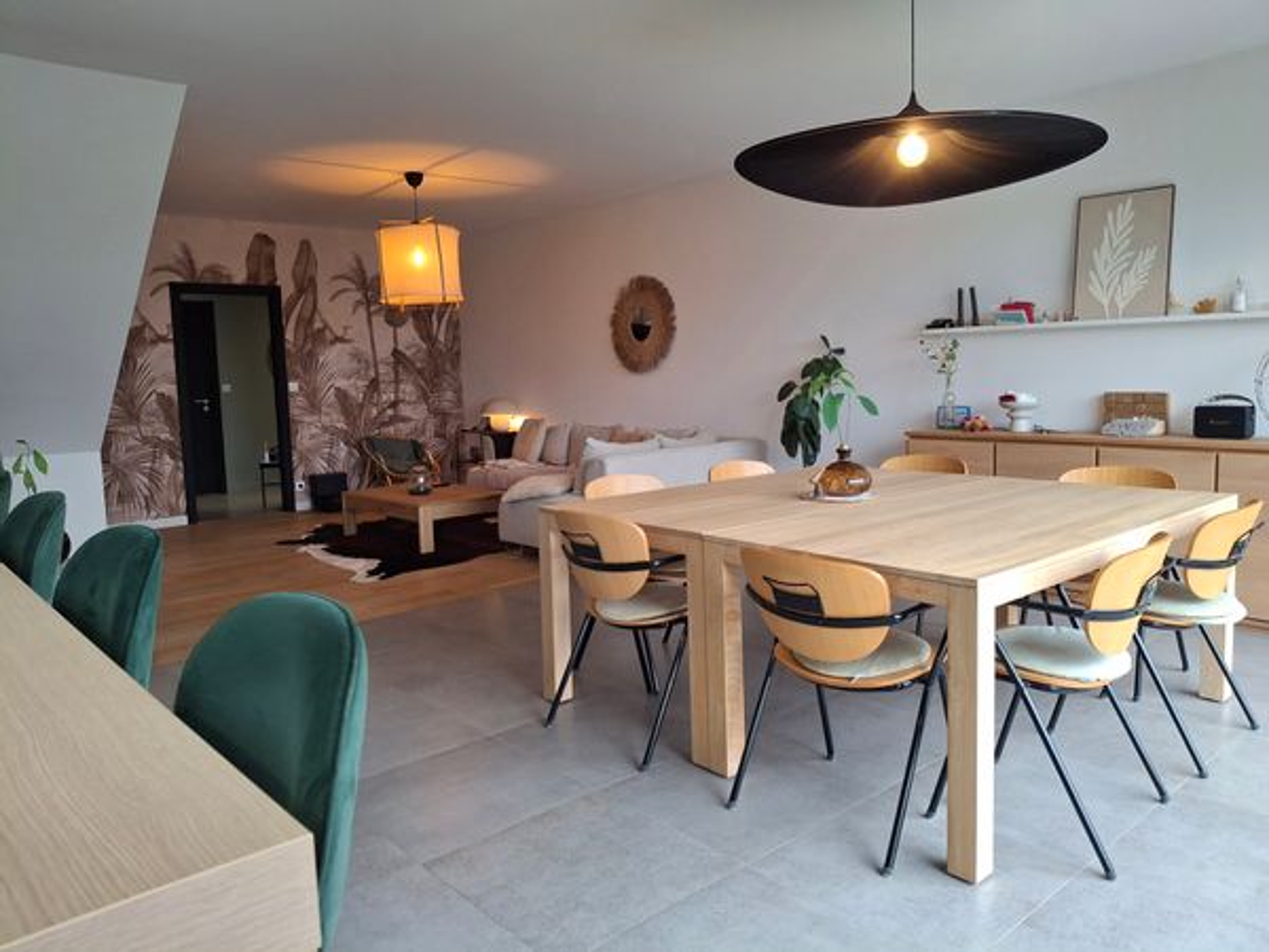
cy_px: 476
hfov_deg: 69.4
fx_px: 916
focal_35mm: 25
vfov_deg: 54.9
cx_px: 634
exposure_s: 1/100
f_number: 1.8
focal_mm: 4.69
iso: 160
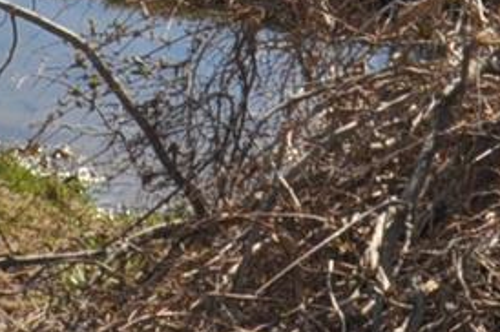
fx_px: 3732
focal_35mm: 269
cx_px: 9
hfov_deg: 7.6
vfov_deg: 4.7
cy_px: -887
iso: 200
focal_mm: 24
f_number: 14
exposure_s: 1/200
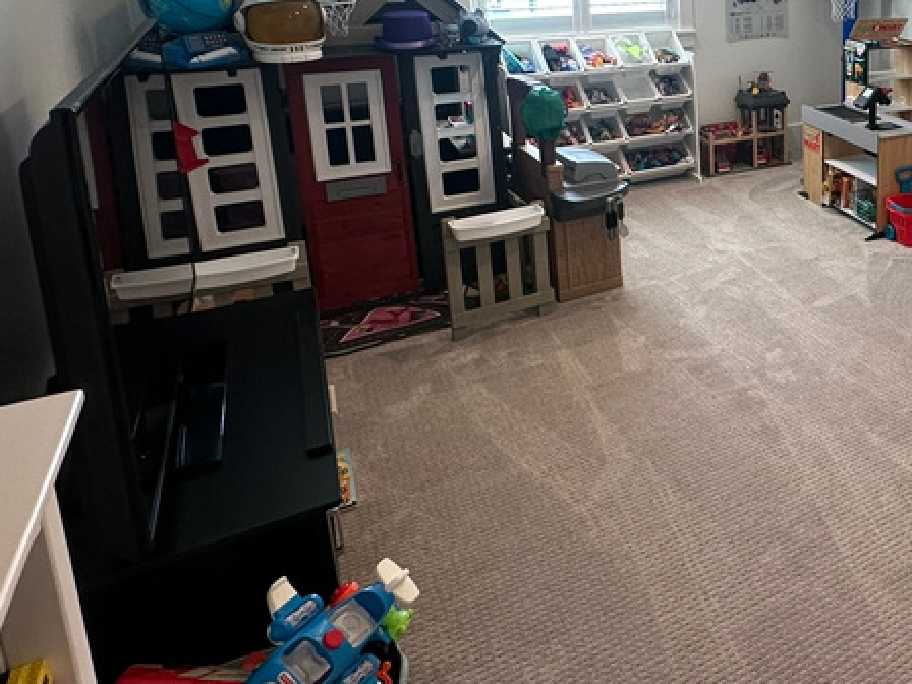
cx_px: 871
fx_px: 843
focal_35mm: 32
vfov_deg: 41.8
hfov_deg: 48.7
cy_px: 114
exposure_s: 1/120
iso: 125
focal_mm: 2.22
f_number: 2.2
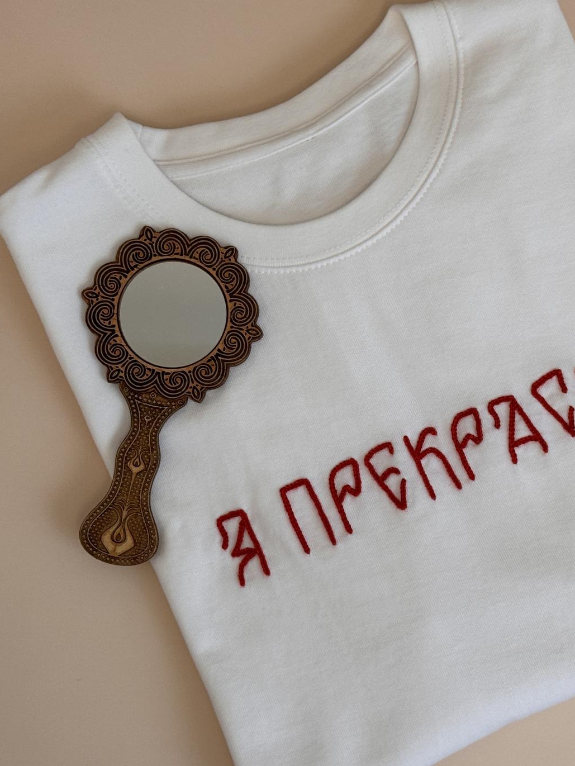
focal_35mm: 70
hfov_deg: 20.9
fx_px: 1550
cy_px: 380
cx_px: 395
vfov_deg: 27.8
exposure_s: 1/100
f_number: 1.78
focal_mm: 6.76
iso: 64
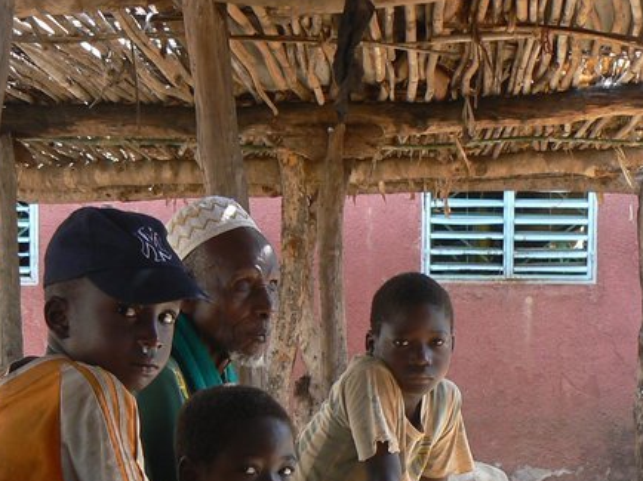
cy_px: 527
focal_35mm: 85
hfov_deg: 23.0
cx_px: 243
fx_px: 1578
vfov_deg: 16.8
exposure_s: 1/80
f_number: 4
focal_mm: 6
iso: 80
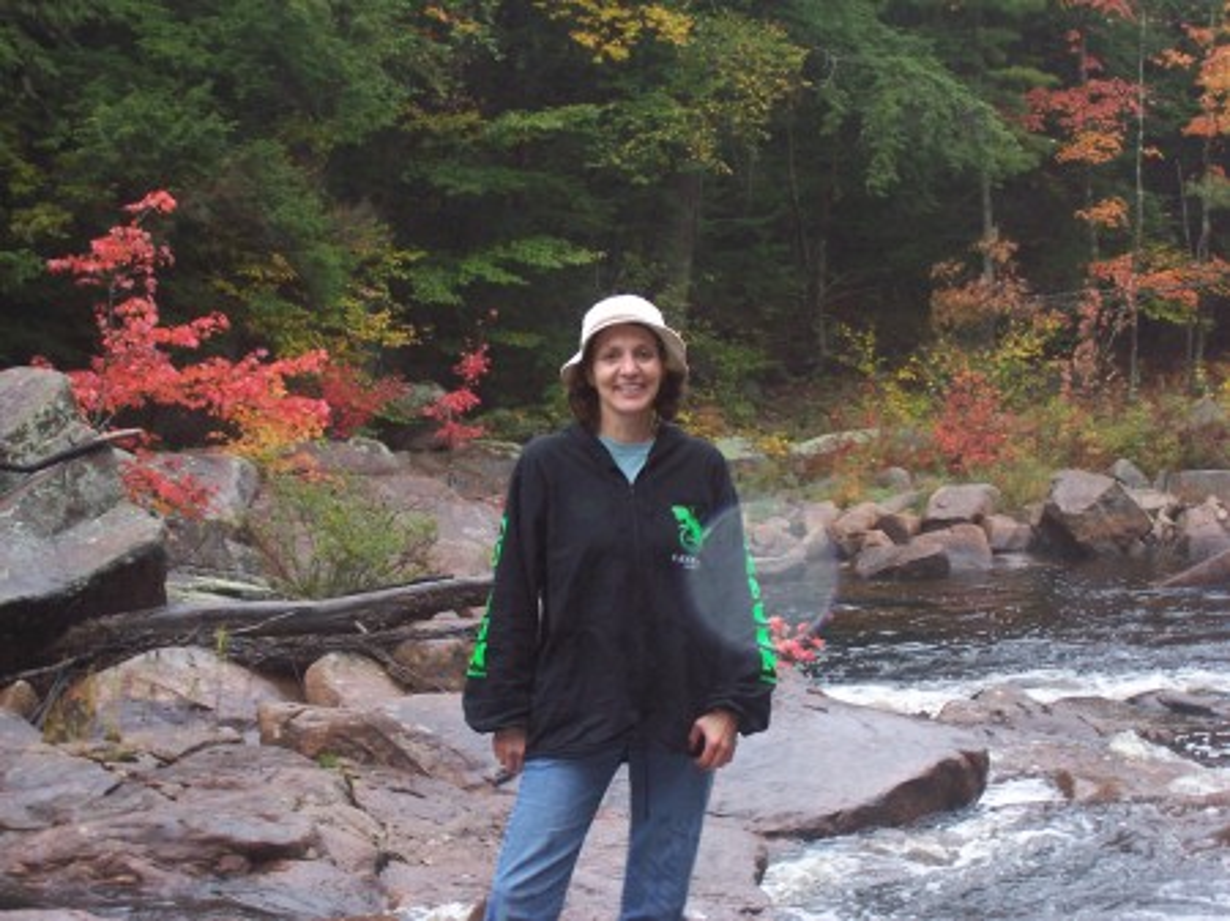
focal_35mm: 82
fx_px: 2912
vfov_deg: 18.0
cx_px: 615
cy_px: 460
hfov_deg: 23.8
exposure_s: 1/90
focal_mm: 13.5
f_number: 4.1
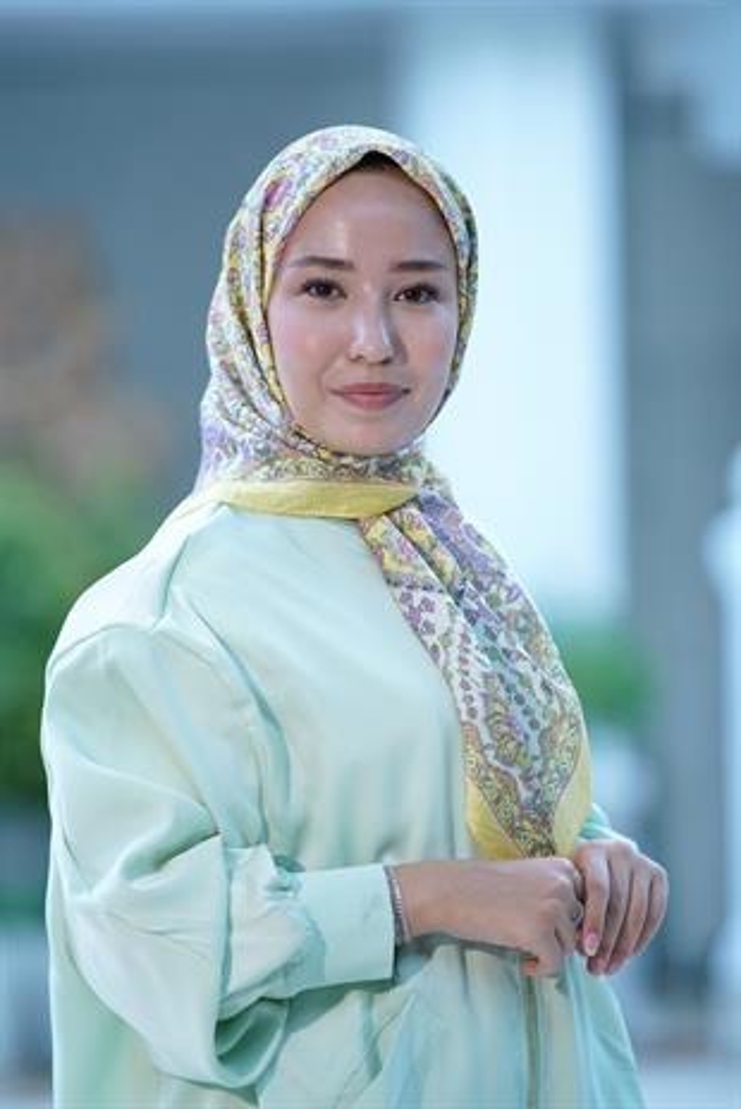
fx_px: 6165
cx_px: 370
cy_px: 554
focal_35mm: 200
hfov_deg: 6.9
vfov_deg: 10.3
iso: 640
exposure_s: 1/200
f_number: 3.2
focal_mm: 200
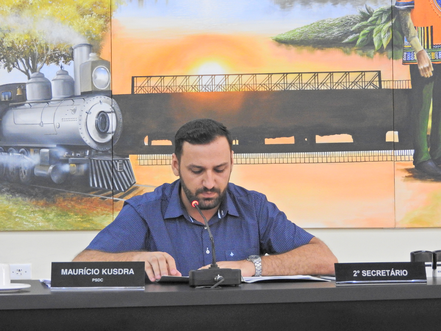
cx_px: 220
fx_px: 1465
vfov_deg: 12.9
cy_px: 166
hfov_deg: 17.1
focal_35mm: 115
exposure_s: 1/15
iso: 800
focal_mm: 20.6
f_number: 5
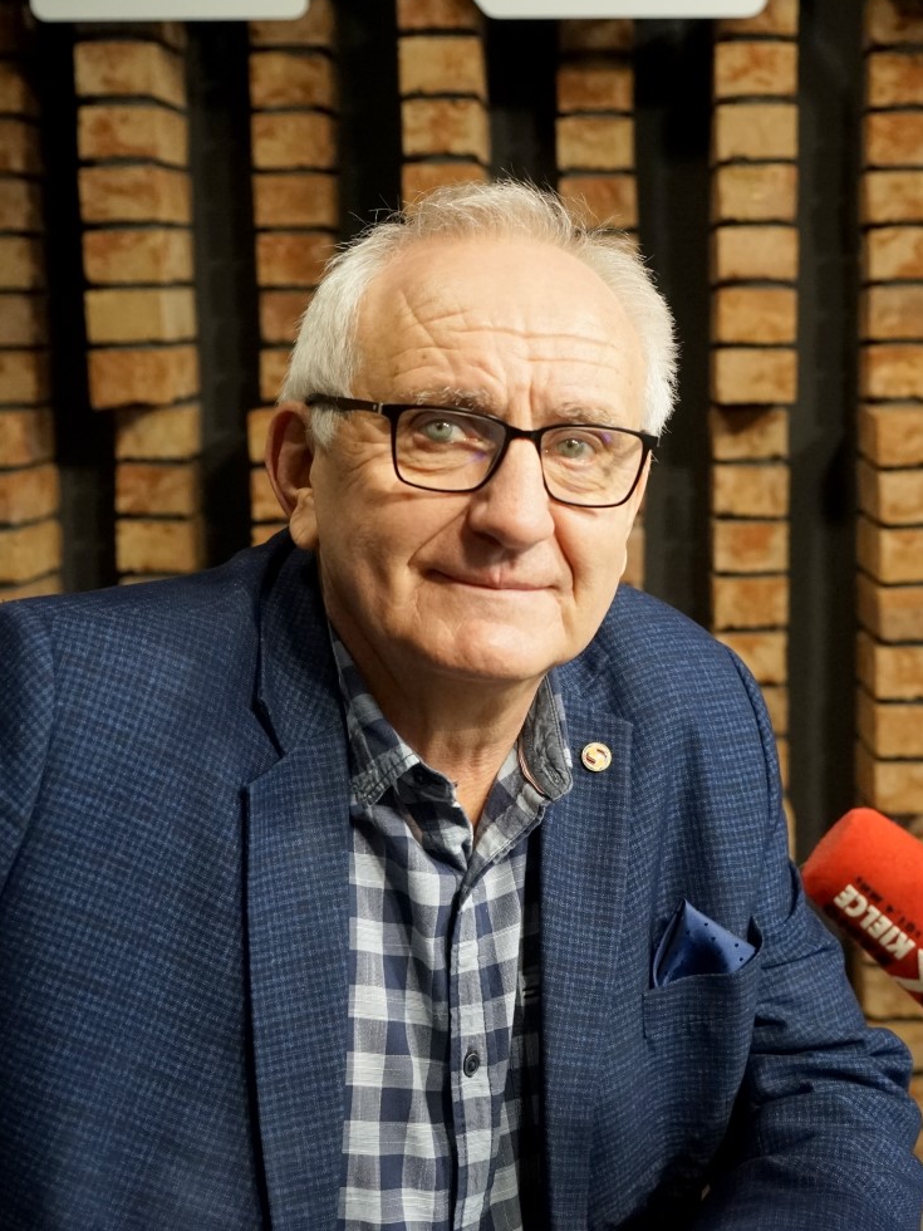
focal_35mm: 53
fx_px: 1884
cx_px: 591
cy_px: 613
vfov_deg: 36.2
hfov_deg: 27.4
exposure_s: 1/160
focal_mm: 36
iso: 3200
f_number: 4
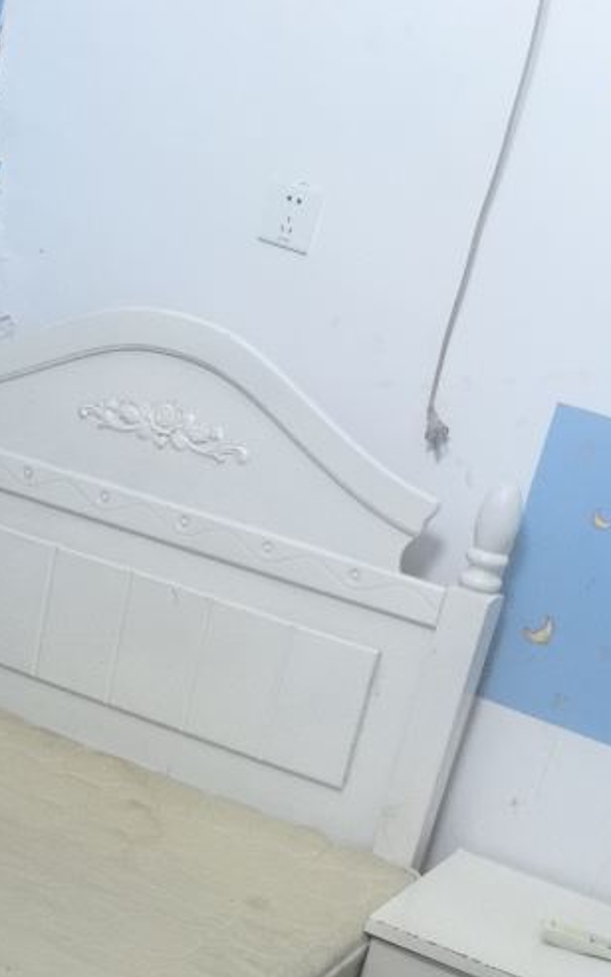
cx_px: 87
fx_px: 1650
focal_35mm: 62
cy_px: 1053
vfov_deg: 29.9
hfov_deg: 20.6
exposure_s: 1/50
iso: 250
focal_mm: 5.75
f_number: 2
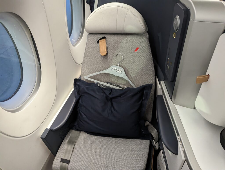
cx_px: 112
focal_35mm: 24
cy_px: 85
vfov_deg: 56.9
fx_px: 156
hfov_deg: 71.5
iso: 1298
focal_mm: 6.81
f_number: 1.85
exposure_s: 1/94.7
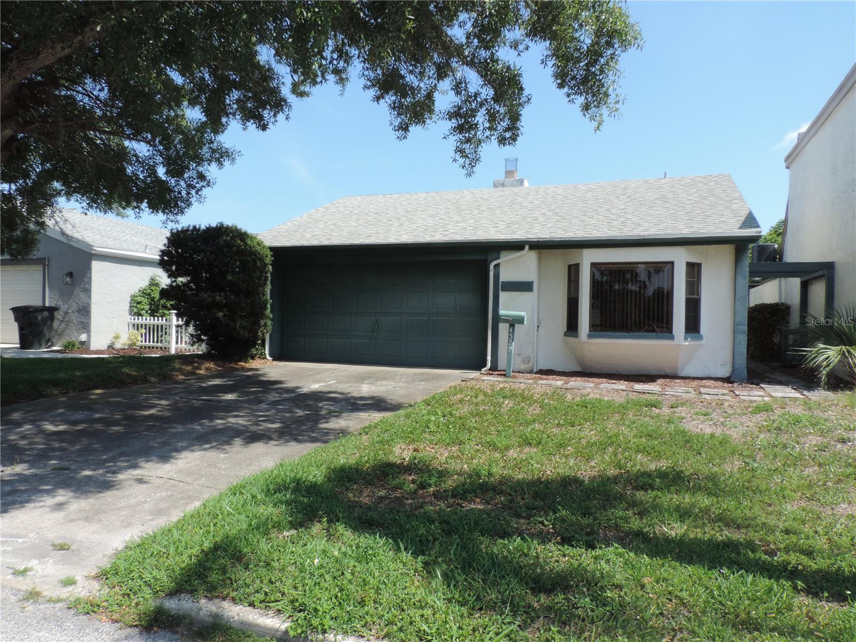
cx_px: 428
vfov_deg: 56.8
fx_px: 593
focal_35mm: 24
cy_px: 321
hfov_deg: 71.6
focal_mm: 4.3
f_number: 7.4
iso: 80
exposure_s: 1/125
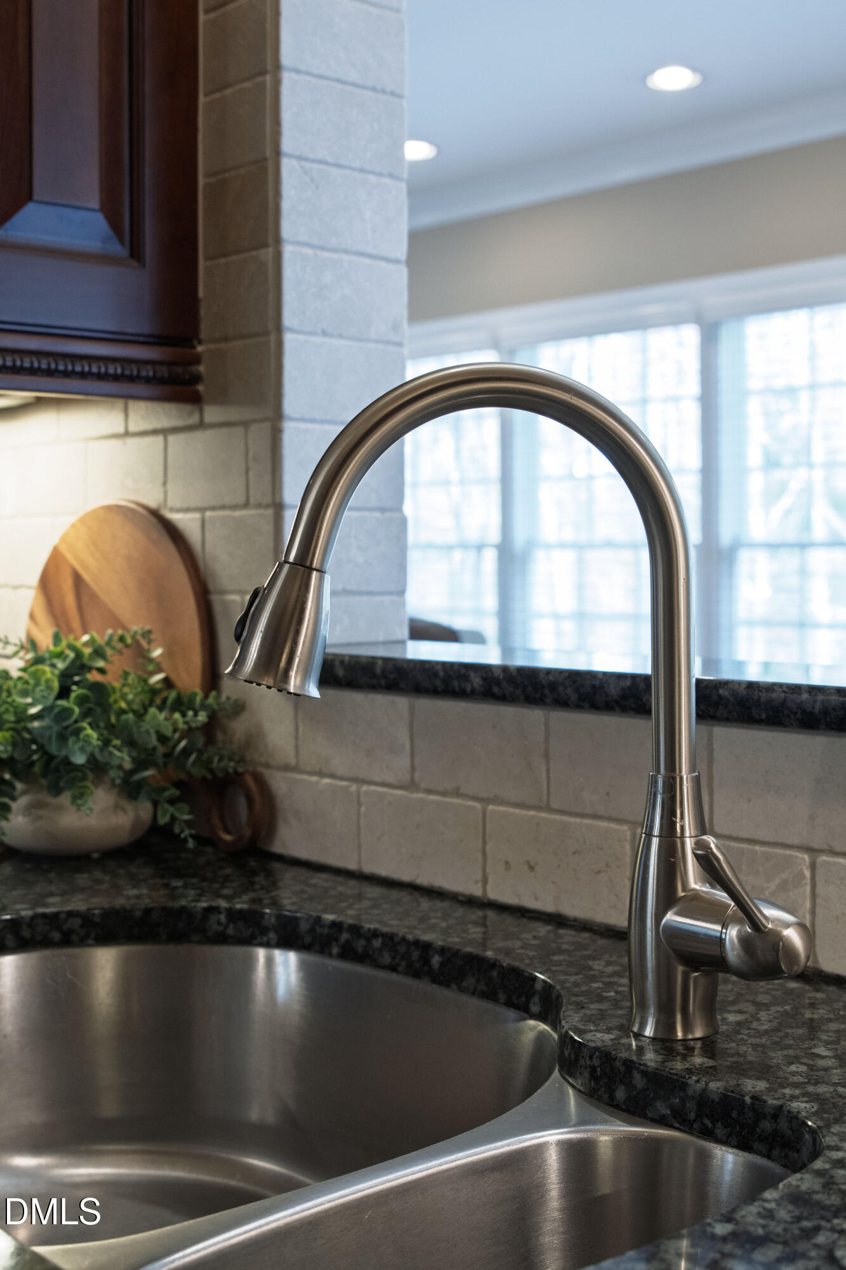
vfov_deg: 41.1
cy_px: 635
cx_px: 423
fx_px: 1692
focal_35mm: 48
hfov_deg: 28.1
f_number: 4
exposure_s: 1/60
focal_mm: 32
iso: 640
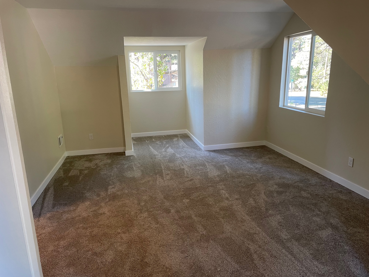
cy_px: 138
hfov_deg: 67.3
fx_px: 277
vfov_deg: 53.1
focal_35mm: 26
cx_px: 184
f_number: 1.6
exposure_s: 1/60
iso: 100
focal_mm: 4.2
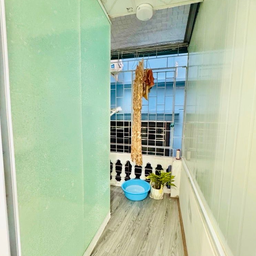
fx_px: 142
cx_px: 127
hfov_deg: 84.0
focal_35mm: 17
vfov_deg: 83.9
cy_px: 133
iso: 800
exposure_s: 1/50
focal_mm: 2.22
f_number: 2.2
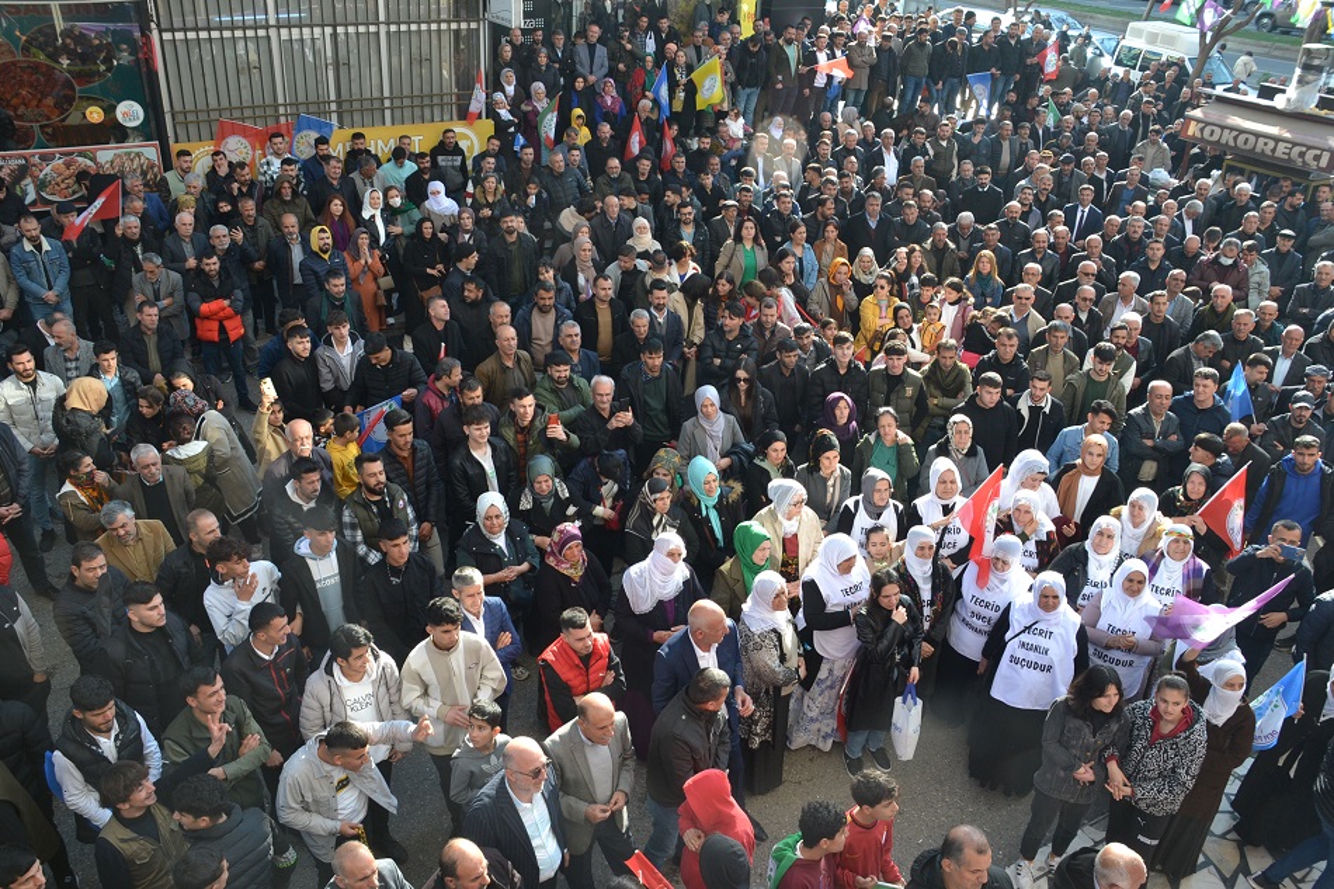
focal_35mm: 30
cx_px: 667
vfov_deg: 43.6
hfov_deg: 61.9
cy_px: 444
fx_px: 1111
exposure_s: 1/125
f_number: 5.6
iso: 360
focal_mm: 20
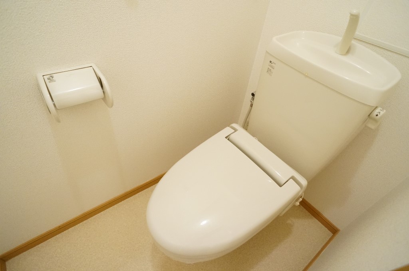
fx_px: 272
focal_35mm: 24
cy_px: 136
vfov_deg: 53.0
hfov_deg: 73.8
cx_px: 204
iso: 3200
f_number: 3.5
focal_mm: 16
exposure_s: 1/60
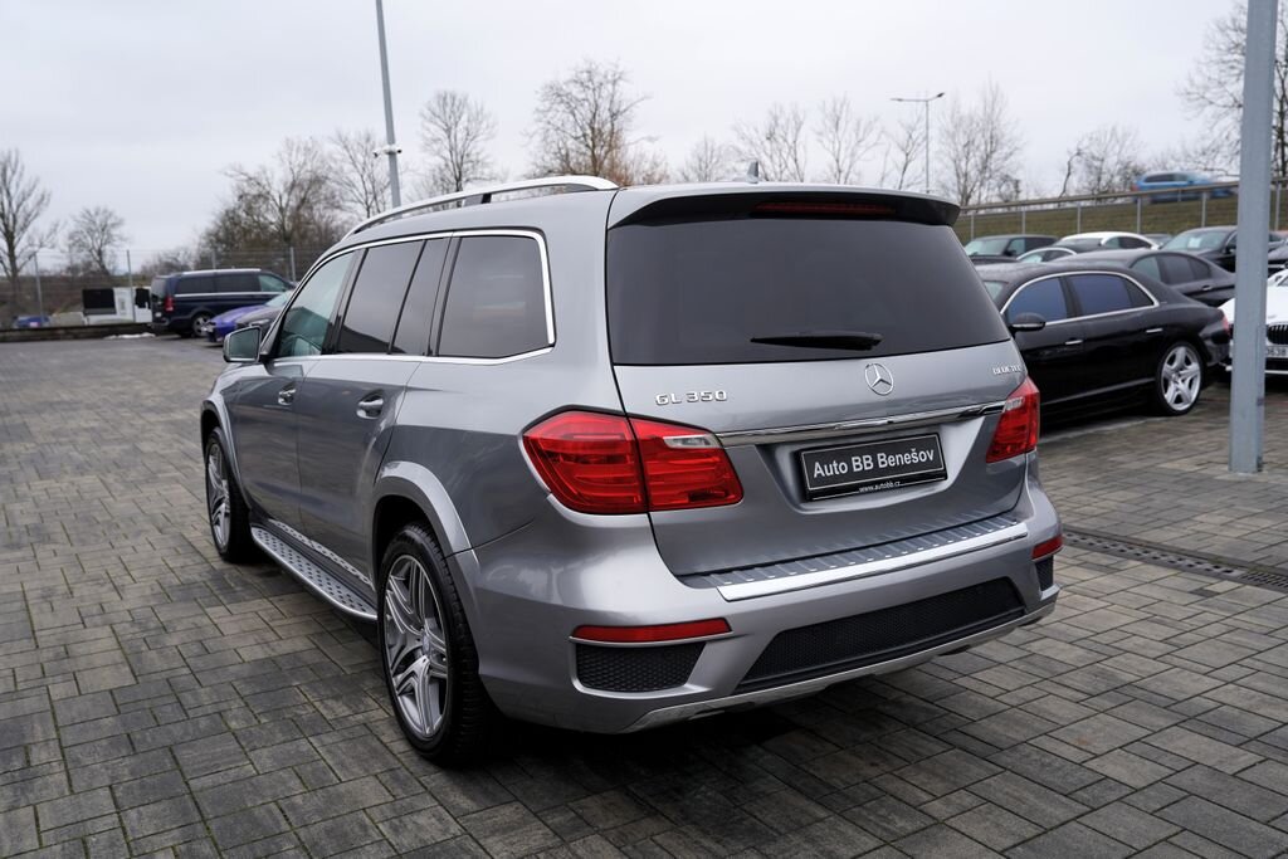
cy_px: 430
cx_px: 644
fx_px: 1073
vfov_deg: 43.6
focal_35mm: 30
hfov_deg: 61.9
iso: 100
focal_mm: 30
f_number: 4
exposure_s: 1/60
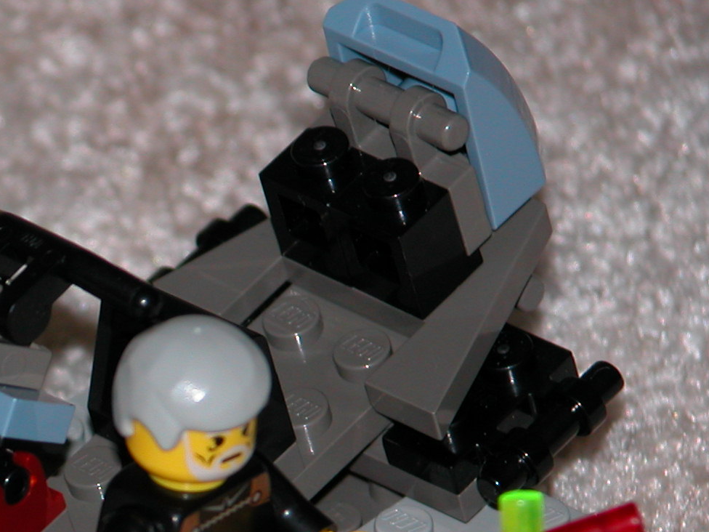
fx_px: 11818
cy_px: 577
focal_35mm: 577
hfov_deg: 3.4
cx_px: -168
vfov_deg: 2.6
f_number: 4.1
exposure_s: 1/125
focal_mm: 56.7
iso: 100
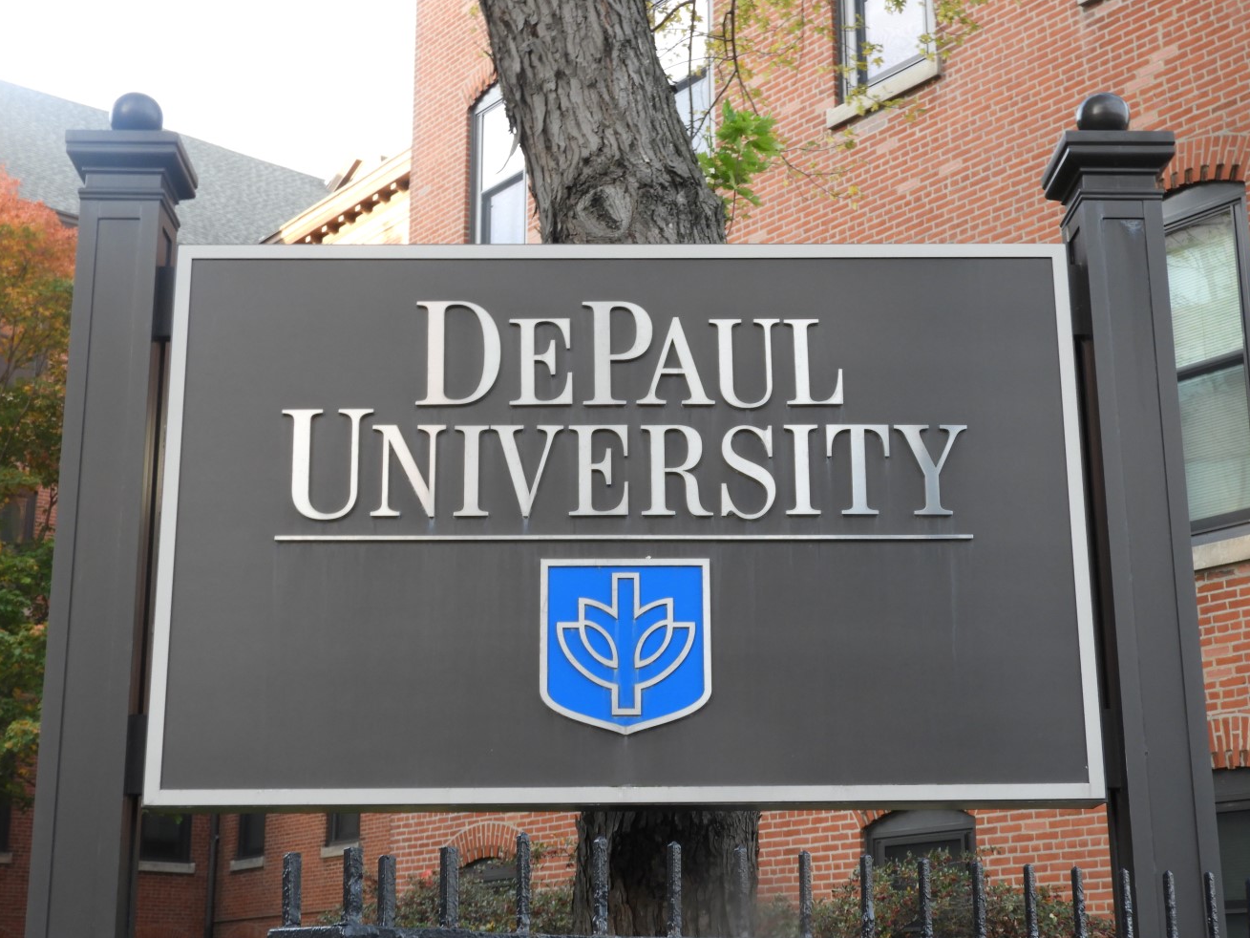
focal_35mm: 55
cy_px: 484
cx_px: 631
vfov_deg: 26.6
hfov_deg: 34.9
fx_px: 1986
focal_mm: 9
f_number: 4
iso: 110
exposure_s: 1/30
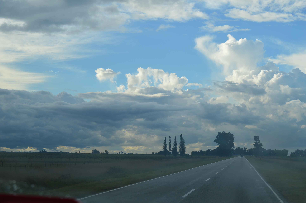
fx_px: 518
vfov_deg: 22.2
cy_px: 101
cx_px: 155
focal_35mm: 61
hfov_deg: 32.9
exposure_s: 1/200
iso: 100
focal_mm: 40
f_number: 7.1
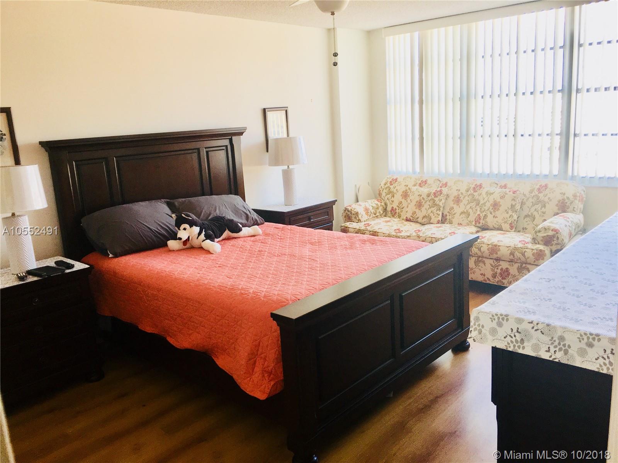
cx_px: 309
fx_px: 518
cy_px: 232
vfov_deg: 48.2
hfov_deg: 61.7
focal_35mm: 29
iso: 32
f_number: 2.2
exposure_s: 1/120
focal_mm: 4.15
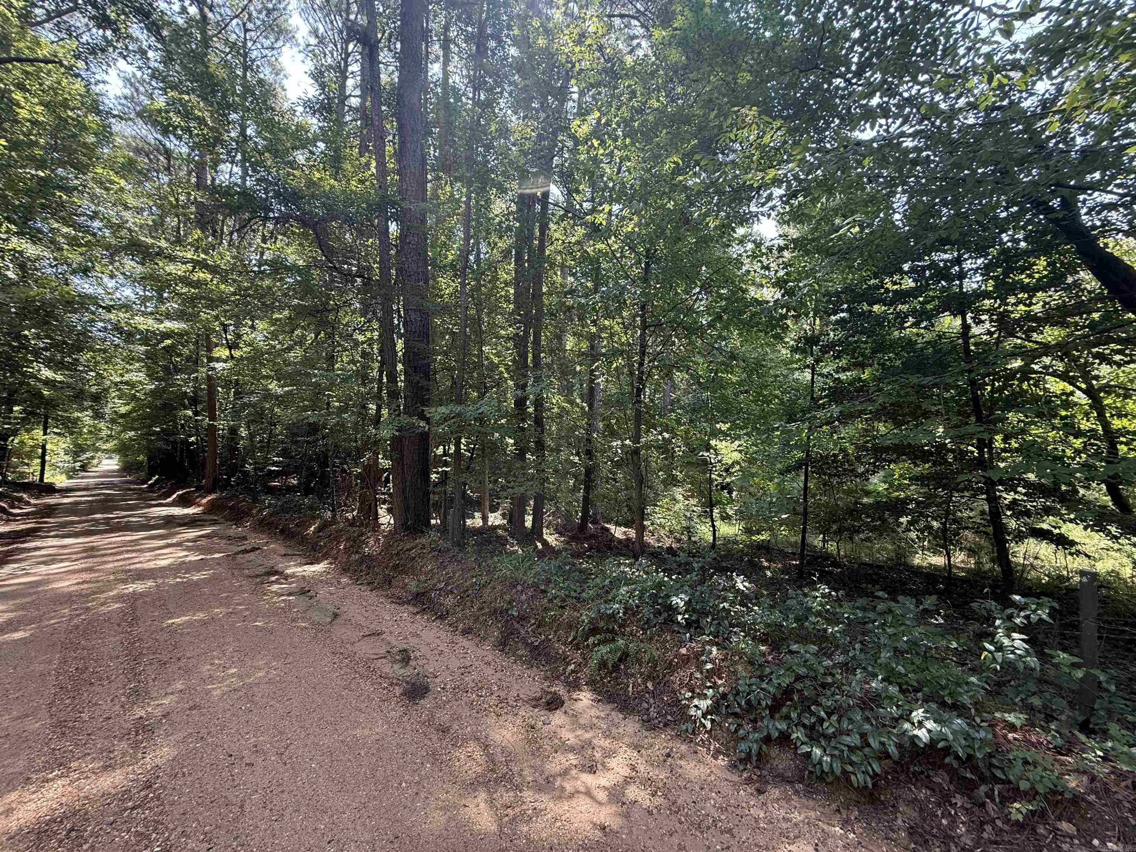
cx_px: 568
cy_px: 426
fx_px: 459
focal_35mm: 14
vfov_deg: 85.7
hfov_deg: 102.1
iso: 80
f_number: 2.2
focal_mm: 2.22
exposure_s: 1/99
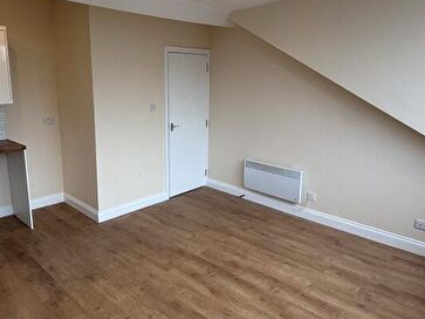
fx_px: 331
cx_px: 185
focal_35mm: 27
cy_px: 146
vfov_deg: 51.3
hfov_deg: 65.1
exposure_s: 1/100
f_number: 2.2
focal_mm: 2.22
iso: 50
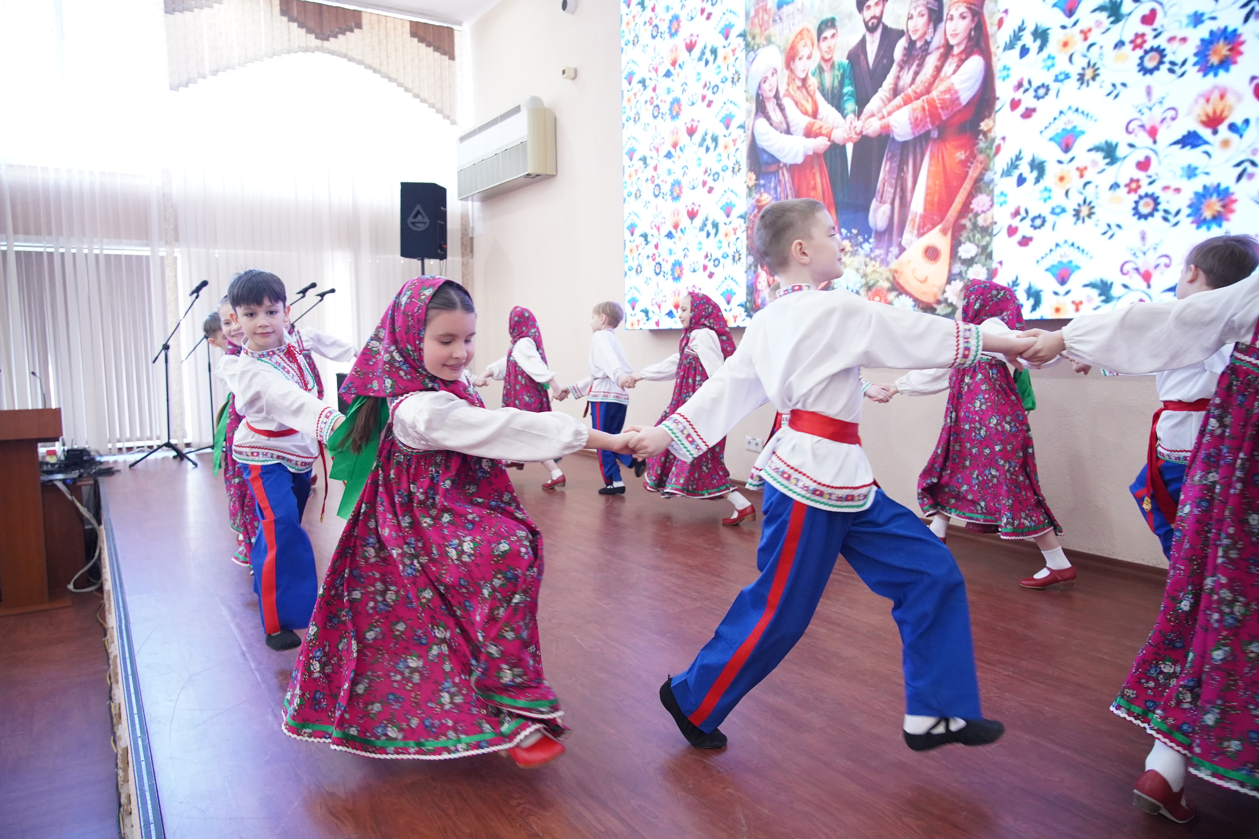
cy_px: 420
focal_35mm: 24
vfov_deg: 53.1
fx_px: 839
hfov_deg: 73.7
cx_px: 630
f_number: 4
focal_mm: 24
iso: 8000
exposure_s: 1/250
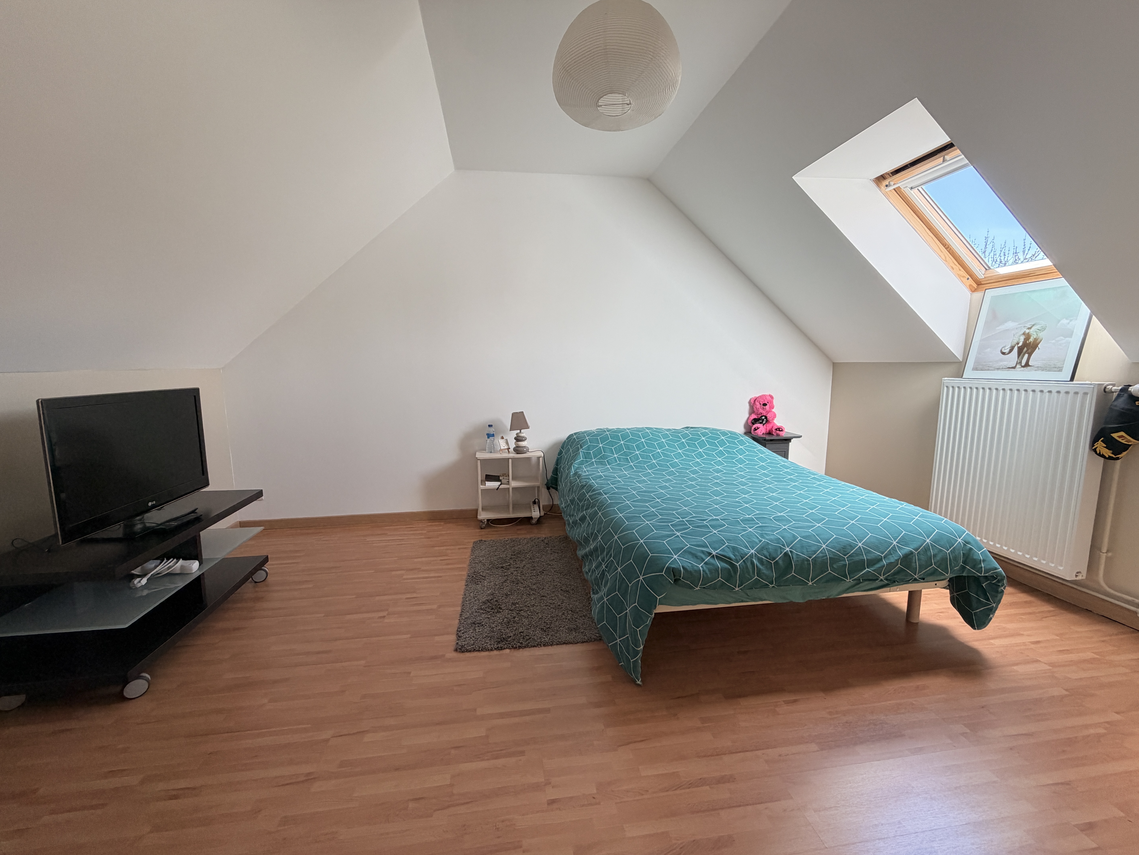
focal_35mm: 14
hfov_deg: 102.1
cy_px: 428
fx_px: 461
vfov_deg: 85.7
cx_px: 570
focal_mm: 2.22
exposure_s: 1/121
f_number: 2.2
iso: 200
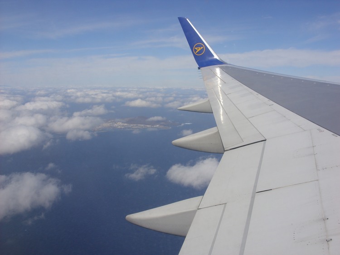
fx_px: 373
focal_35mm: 38
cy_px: 128
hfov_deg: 49.0
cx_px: 170
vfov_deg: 37.7
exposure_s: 1/500
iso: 50
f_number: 4.9
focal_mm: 6.3
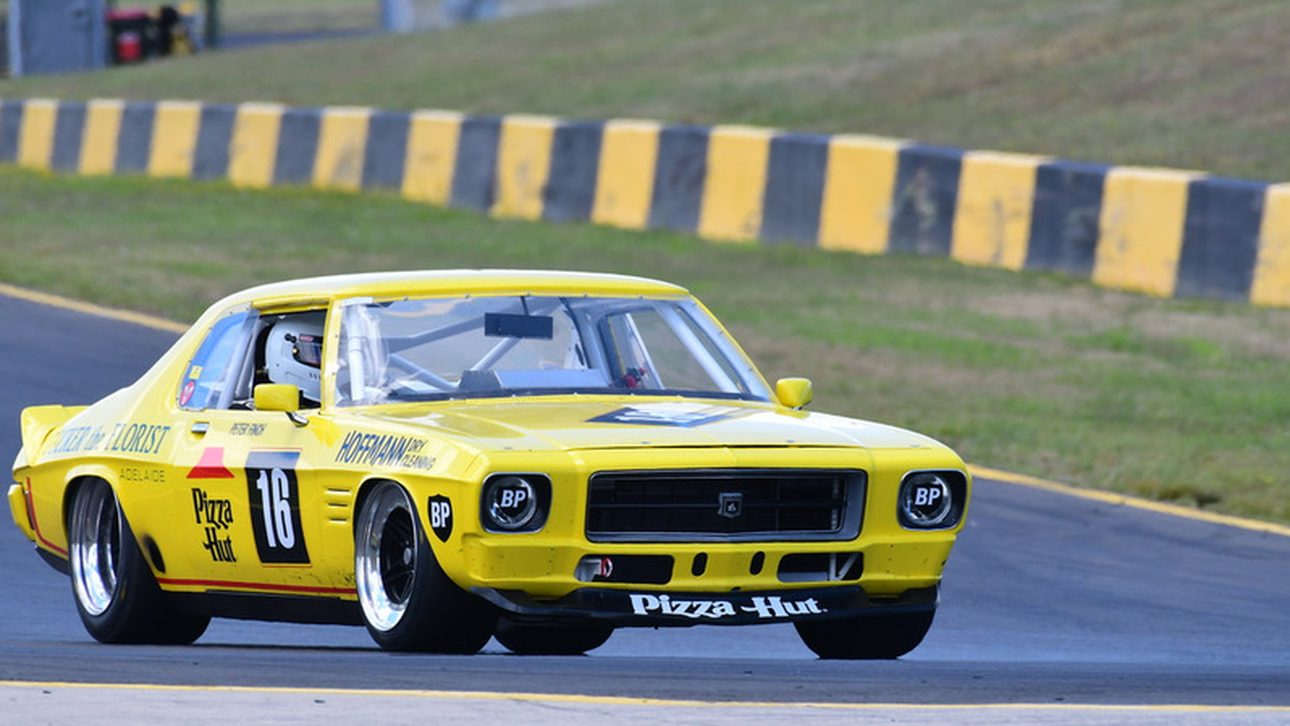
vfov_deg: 1.5
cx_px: 645
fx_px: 26956
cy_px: 299
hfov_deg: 2.7
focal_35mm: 788
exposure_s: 1/640
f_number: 8
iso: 500
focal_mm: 500
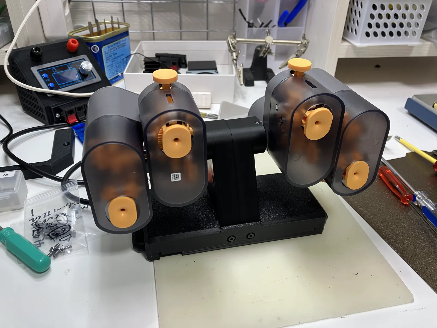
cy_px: 164
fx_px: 353
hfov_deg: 63.4
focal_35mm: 28
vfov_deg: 49.7
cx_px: 218
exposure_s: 1/50
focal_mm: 3.99
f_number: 1.8
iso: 80
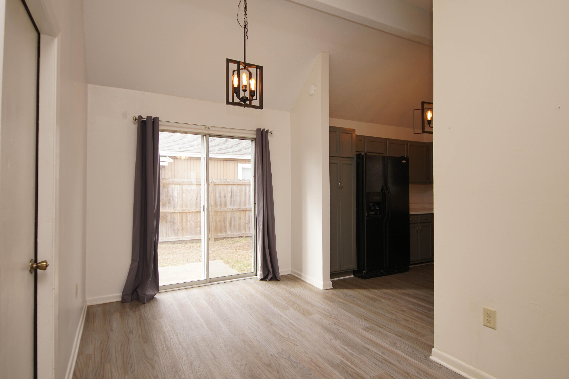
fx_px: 285
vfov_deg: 67.4
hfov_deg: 90.0
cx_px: 284
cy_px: 190
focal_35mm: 18
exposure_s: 1/60
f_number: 4.5
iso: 160
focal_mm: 12
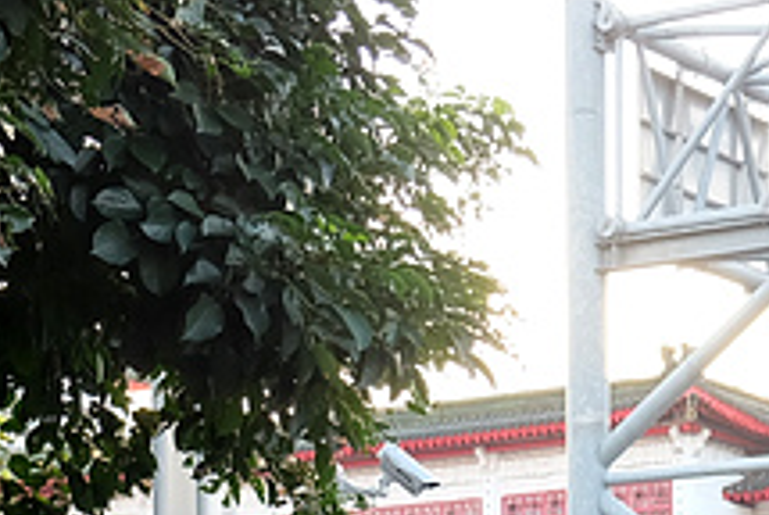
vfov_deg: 9.1
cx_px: 833
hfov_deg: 14.5
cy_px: 1159
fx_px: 2952
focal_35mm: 138
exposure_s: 1/150
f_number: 2.8
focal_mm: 19.6
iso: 400
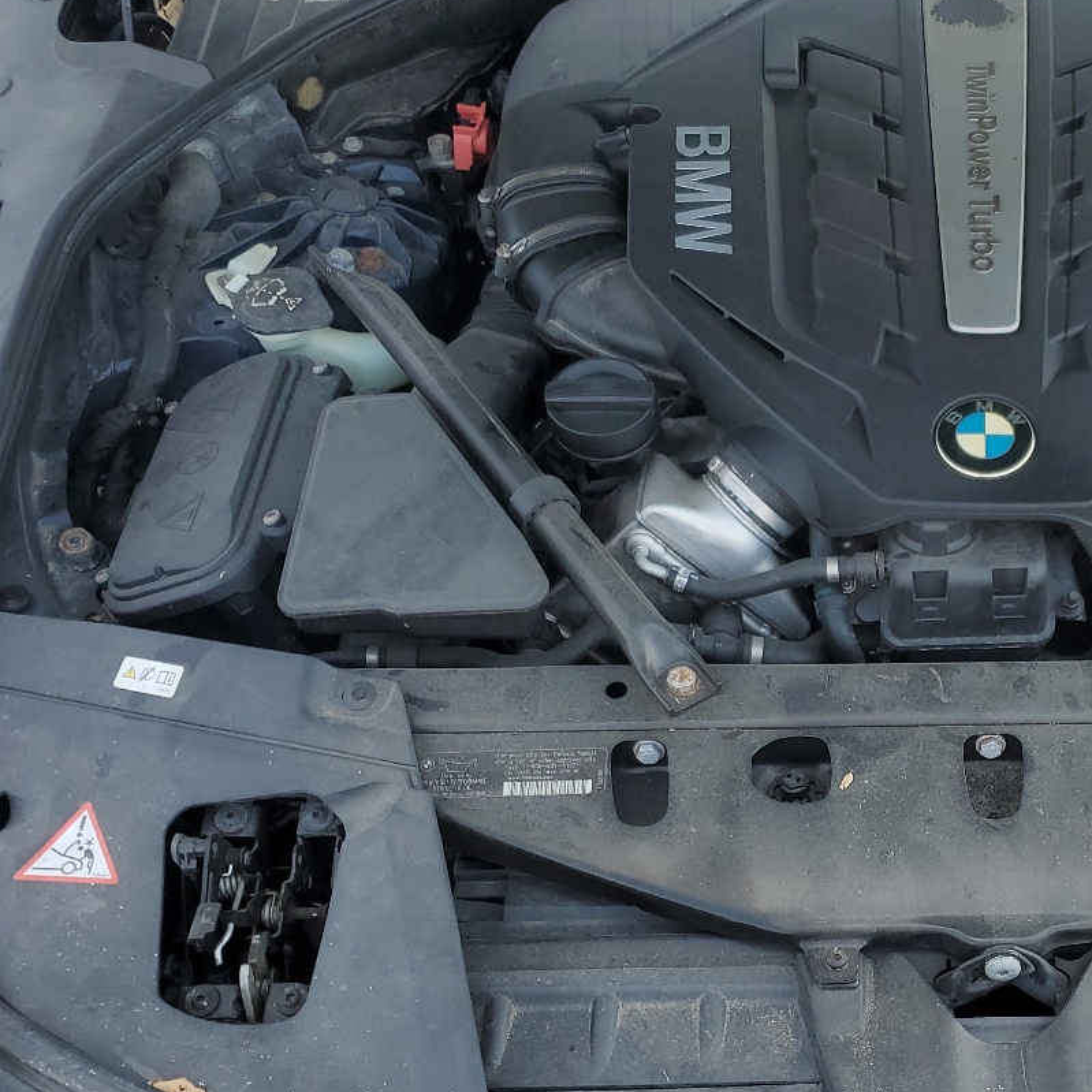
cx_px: 929
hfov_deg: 35.2
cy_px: 735
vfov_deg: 36.4
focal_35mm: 46
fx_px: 1642
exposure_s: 1/833
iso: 50
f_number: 1.5
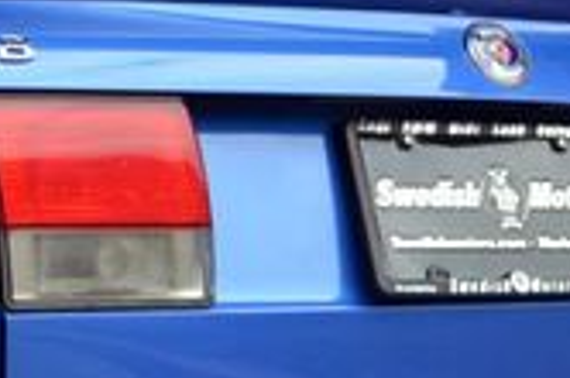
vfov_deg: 10.7
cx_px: -175
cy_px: 337
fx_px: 2007
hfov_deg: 15.4
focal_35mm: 127
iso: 200
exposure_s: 1/125
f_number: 5.6
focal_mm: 22
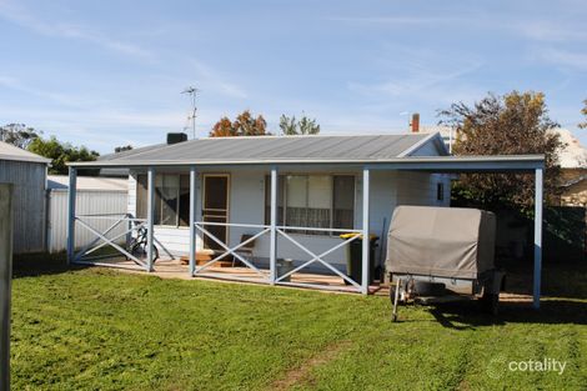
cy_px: 196
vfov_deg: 39.9
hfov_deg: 57.2
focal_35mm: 33
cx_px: 294
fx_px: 538
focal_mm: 22
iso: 100
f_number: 7.1
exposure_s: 1/200
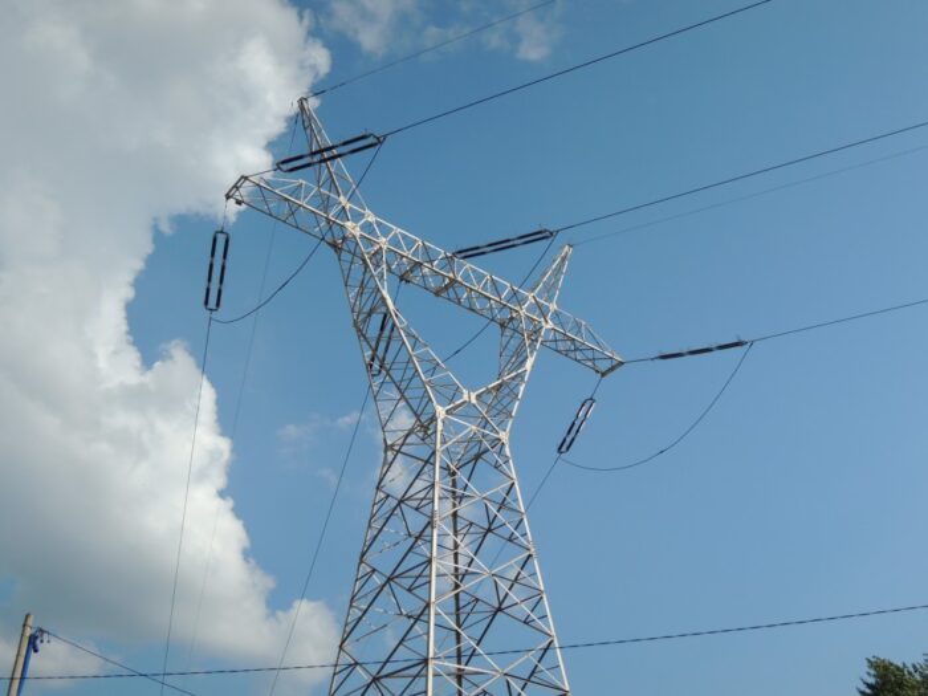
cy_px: 348
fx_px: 1072
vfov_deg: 36.0
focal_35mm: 40
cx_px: 464
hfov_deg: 46.8
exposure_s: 1/1250
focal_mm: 7.2
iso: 100
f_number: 3.7
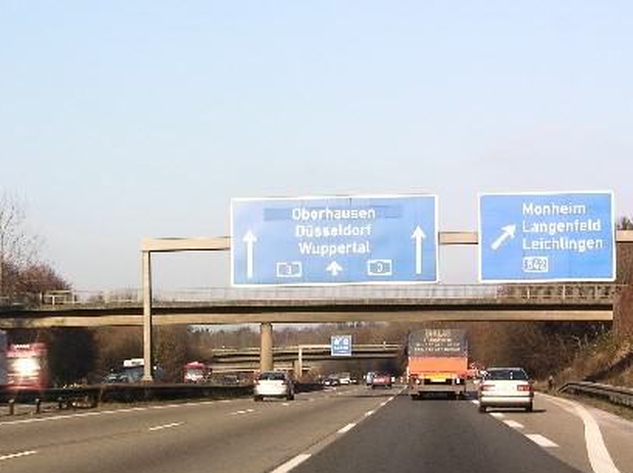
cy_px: 303
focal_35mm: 112
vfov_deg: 13.2
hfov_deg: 17.6
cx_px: 320
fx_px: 2046
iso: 50
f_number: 6.1
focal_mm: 19.9
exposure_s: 1/107
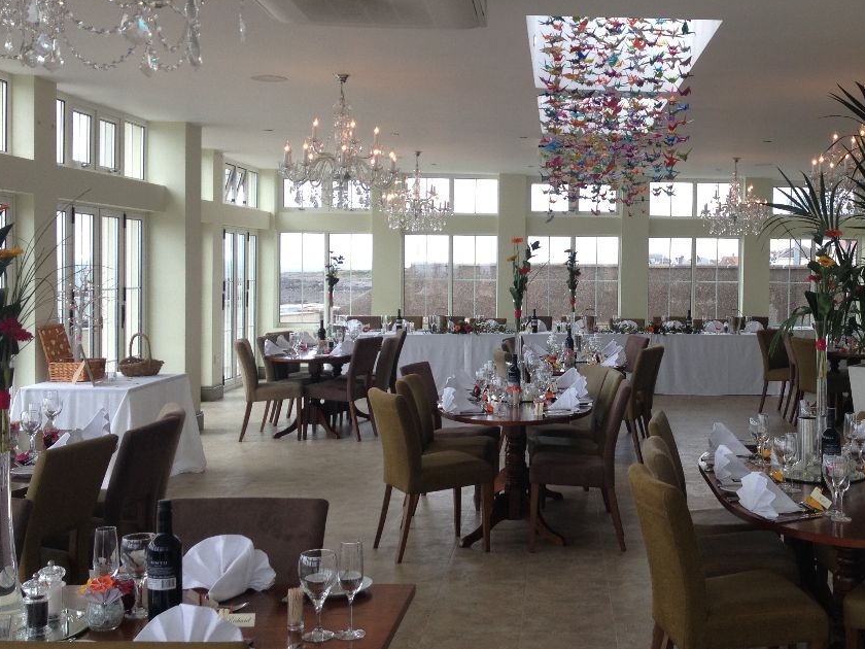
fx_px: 1249
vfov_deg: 29.1
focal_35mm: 50
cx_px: 613
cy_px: 304
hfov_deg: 37.5
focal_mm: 4.28
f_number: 2.4
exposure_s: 1/283
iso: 50
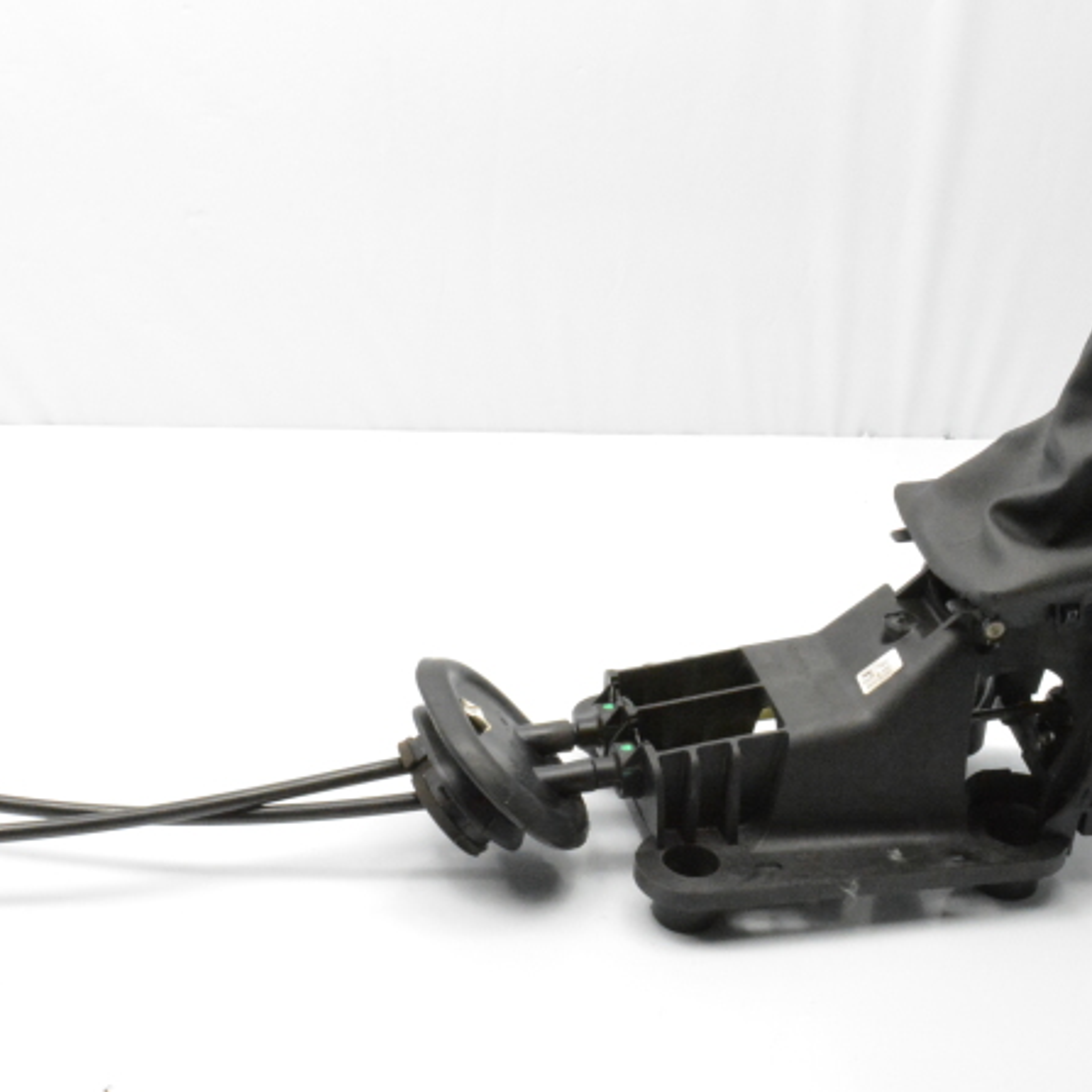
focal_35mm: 73
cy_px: 479
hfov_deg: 23.2
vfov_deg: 23.7
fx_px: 2604
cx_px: 144
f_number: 25
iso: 6400
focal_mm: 25
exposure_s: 1/160
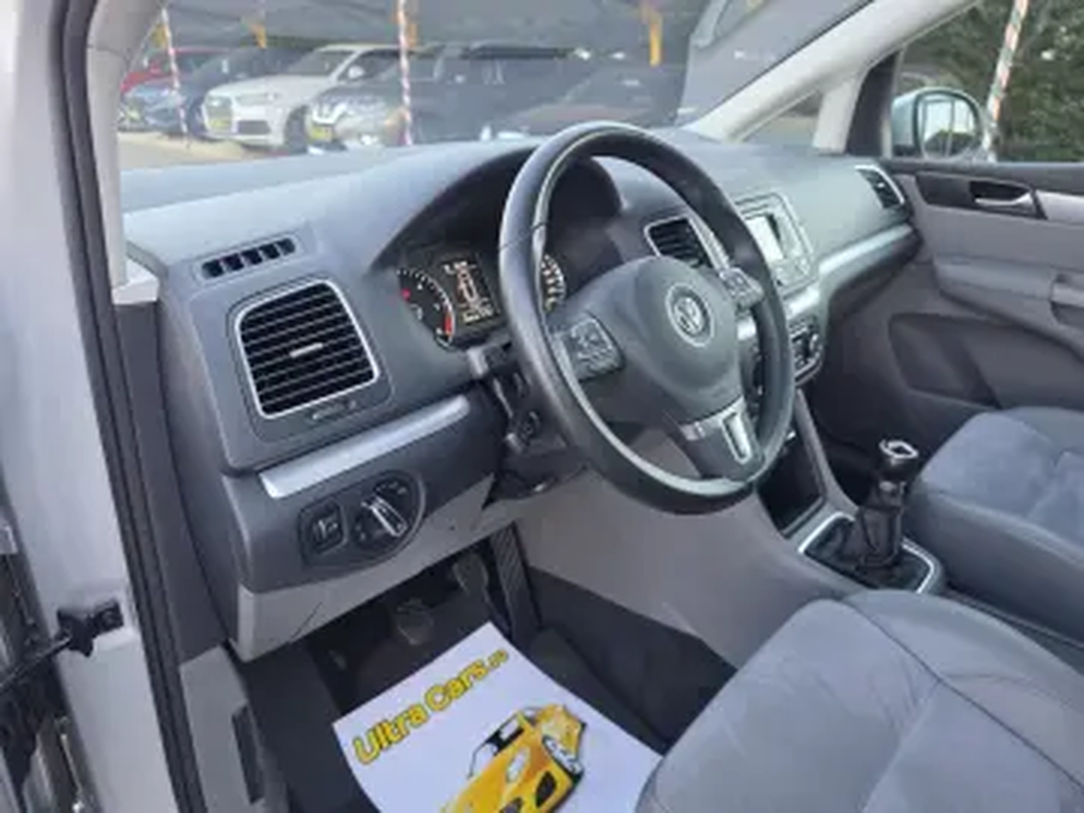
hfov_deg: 73.9
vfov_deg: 58.9
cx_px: 542
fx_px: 720
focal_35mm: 23
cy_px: 406
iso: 125
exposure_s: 1/180
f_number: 1.7
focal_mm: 6.25
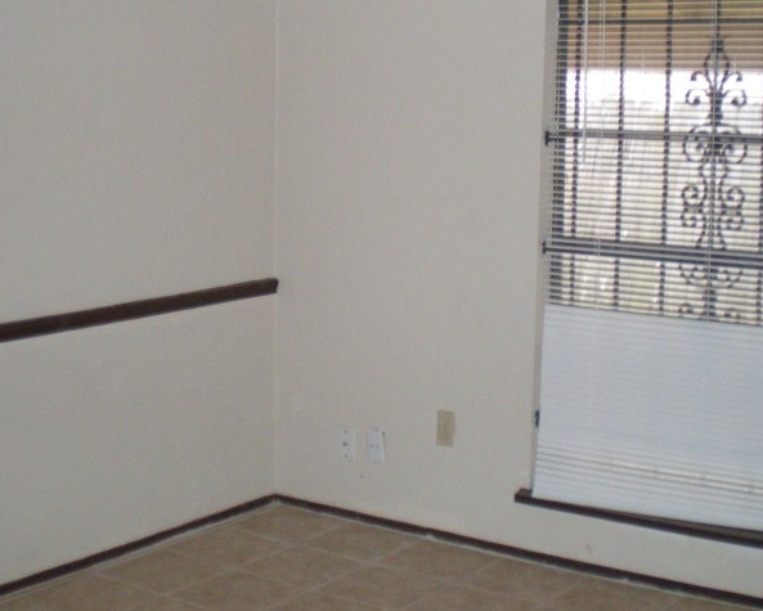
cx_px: 374
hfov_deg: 29.6
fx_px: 1446
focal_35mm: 64
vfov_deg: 23.5
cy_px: 127
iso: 275
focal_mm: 6.3
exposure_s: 1/60
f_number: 3.1
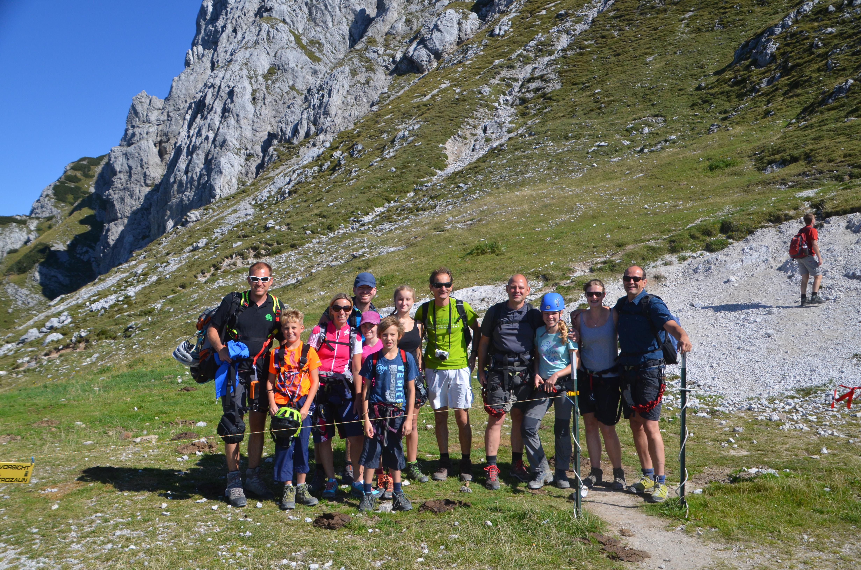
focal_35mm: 32
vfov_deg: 41.5
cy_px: 285
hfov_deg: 59.6
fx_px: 752
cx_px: 430
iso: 400
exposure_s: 1/1600
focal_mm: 21
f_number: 7.1
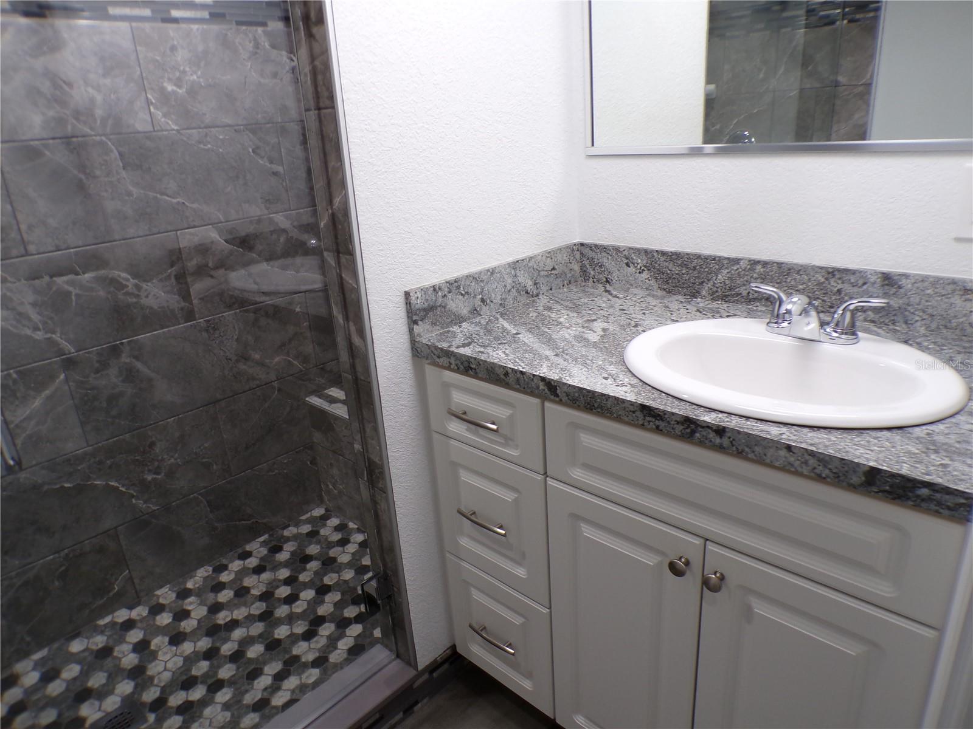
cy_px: 364
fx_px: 675
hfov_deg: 71.6
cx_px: 486
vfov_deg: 56.8
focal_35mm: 24
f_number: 3
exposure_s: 1/34
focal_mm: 4.3
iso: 139
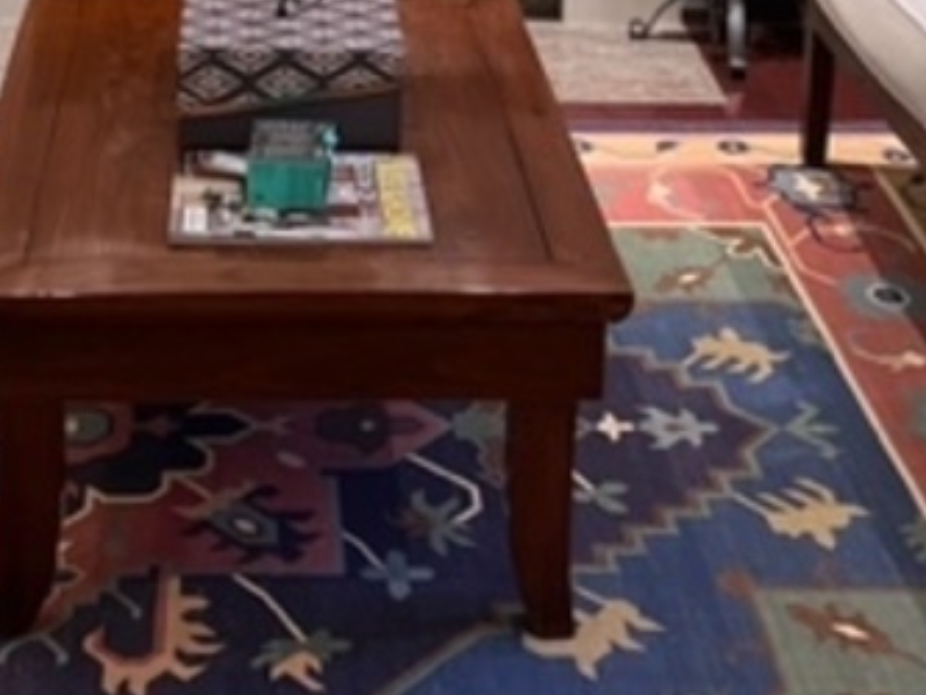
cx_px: 323
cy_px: -303
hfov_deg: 24.3
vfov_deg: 16.9
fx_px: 2141
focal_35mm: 80
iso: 250
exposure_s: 1/60
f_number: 1.5
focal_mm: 5.7
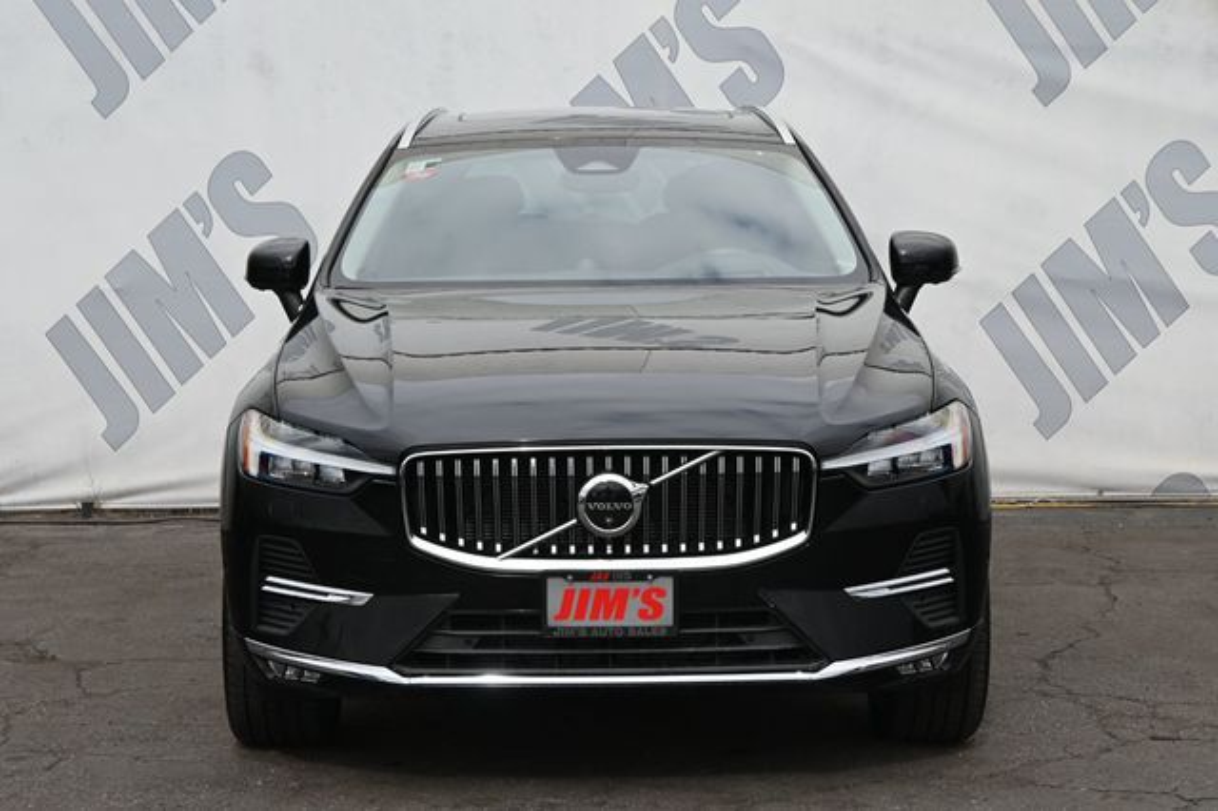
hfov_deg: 27.0
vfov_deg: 18.2
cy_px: 406
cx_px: 609
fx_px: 2536
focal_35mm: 75
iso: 140
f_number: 6.3
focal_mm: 50
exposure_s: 1/250
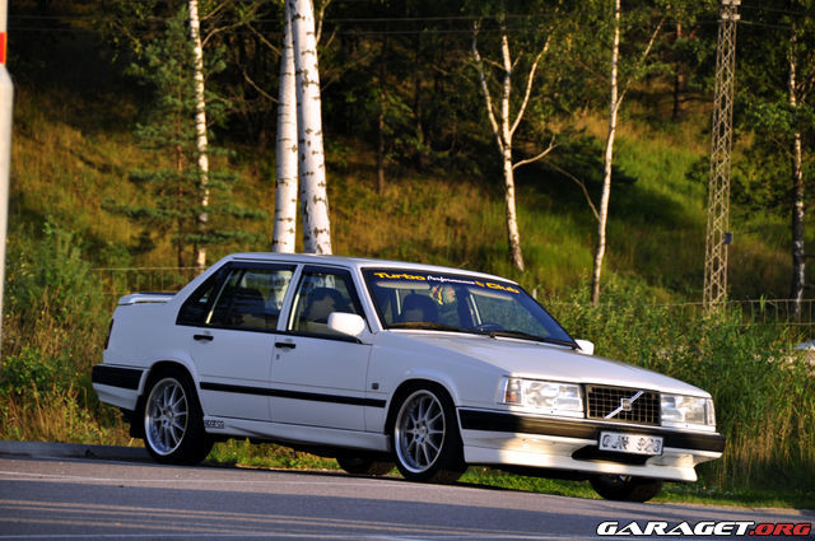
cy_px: 270
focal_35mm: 225
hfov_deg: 9.2
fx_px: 5087
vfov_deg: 6.1
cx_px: 408
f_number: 5.6
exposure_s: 1/50
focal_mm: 150
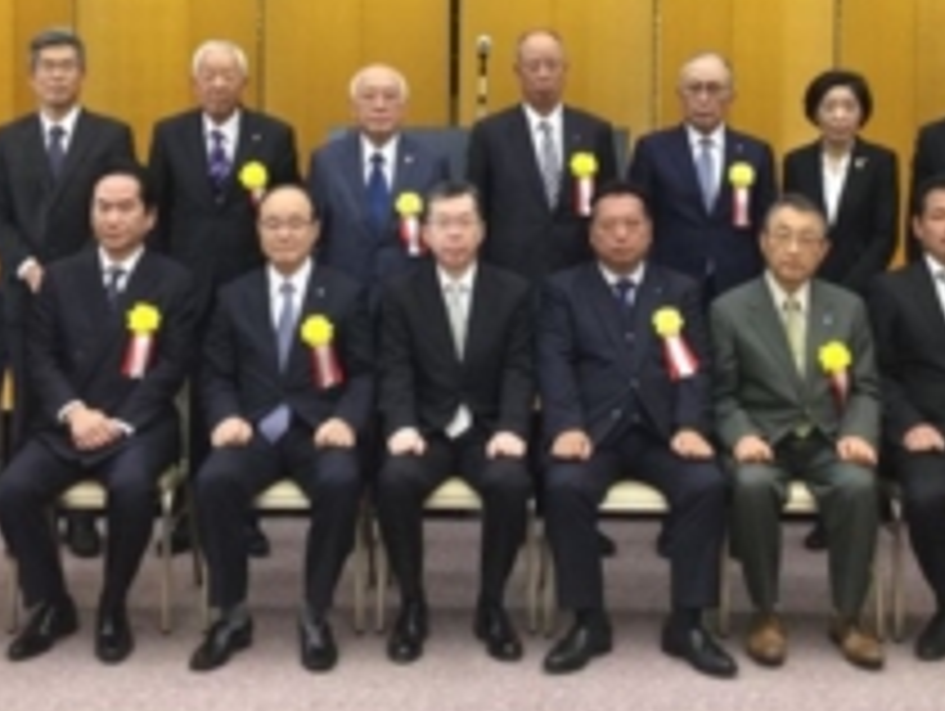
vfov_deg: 24.5
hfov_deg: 32.7
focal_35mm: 59
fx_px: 1613
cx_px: 490
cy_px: 158
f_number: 2.4
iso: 64
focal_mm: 3.3
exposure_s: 1/30
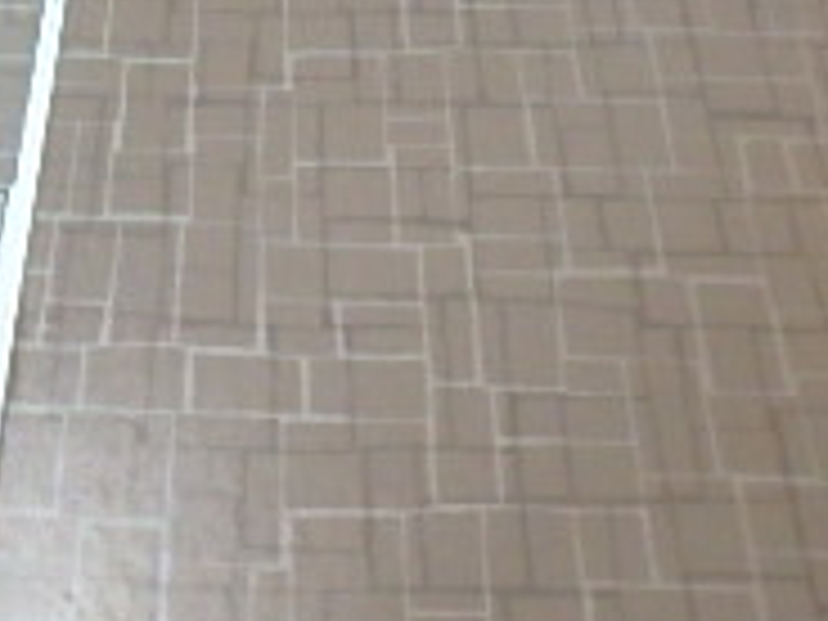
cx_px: 207
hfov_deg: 26.3
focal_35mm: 73
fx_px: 1746
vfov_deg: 18.4
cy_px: -252
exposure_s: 1/30
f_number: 3.5
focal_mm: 3.7
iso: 800
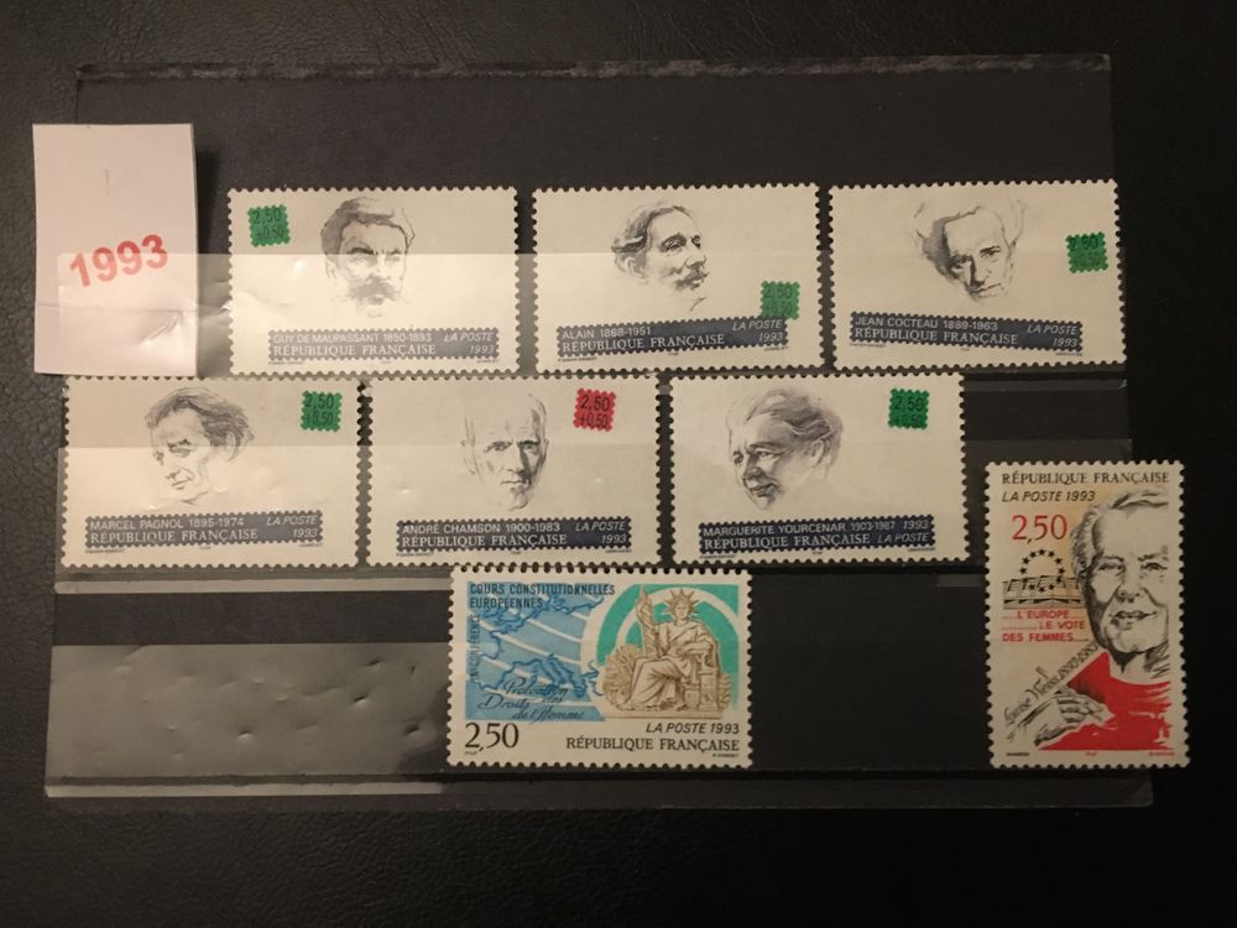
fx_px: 1036
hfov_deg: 61.7
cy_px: 464
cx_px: 618
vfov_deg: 48.2
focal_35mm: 29
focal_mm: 4.15
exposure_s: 1/17
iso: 400
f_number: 2.2
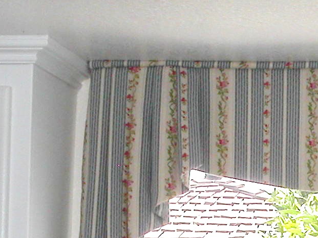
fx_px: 1277
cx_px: 348
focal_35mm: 139
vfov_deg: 10.5
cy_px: 260
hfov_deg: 13.9
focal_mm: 7.8
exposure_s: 1/60
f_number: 8
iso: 100
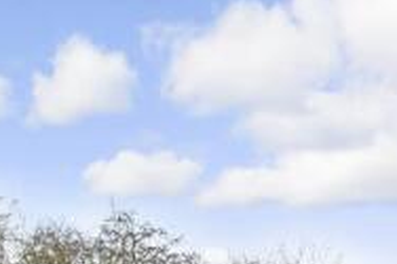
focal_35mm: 38
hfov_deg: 44.8
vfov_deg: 29.4
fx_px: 419
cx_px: 21
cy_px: 328
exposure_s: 1/40
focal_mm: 10
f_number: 8
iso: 250
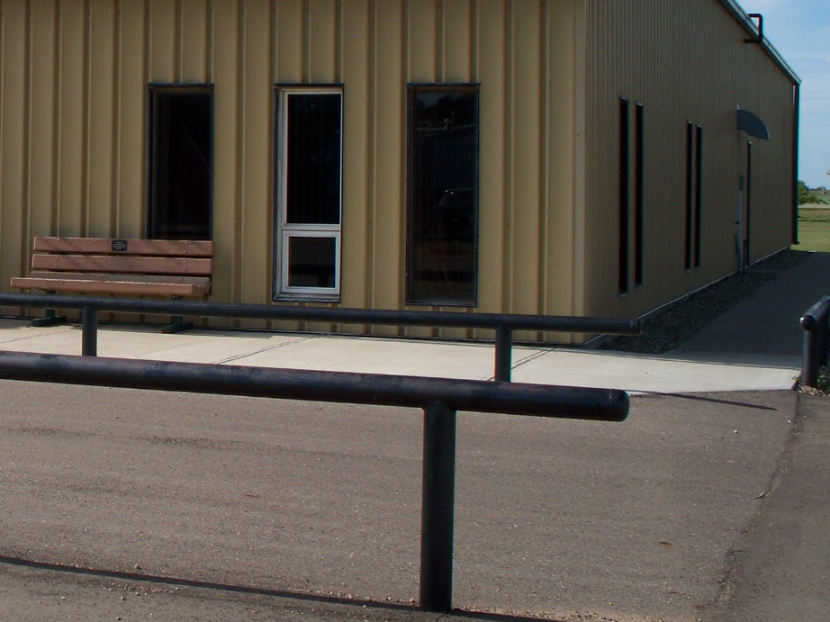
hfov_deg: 23.3
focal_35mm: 80
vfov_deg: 18.2
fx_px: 1918
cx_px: -26
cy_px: 94
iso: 64
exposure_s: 1/500
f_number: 5
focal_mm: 7.54
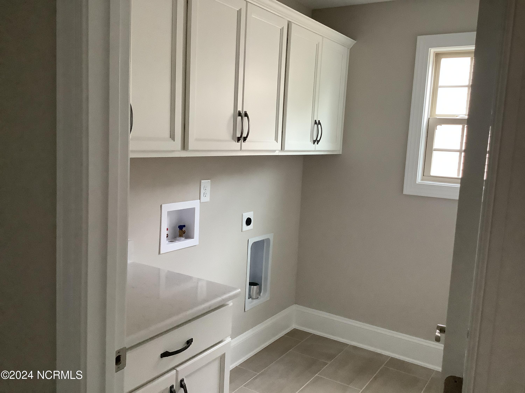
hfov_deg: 58.4
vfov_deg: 45.4
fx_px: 470
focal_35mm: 31
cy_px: 196
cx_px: 262
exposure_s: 1/60
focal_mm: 3.3
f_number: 2.4
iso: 320
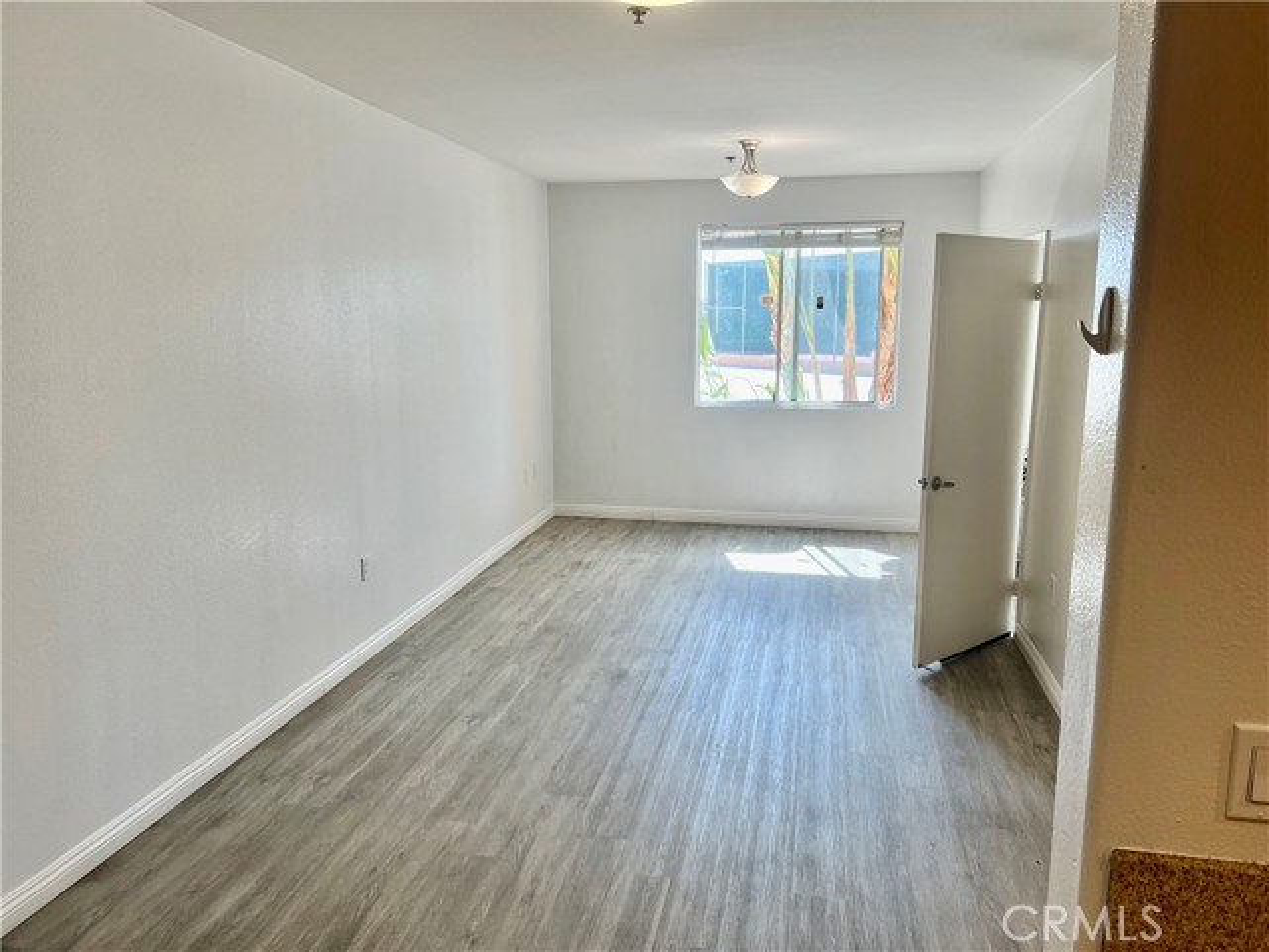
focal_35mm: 26
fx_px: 953
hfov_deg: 67.3
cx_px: 634
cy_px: 476
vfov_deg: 53.1
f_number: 1.5
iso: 40
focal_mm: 5.7
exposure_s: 1/207
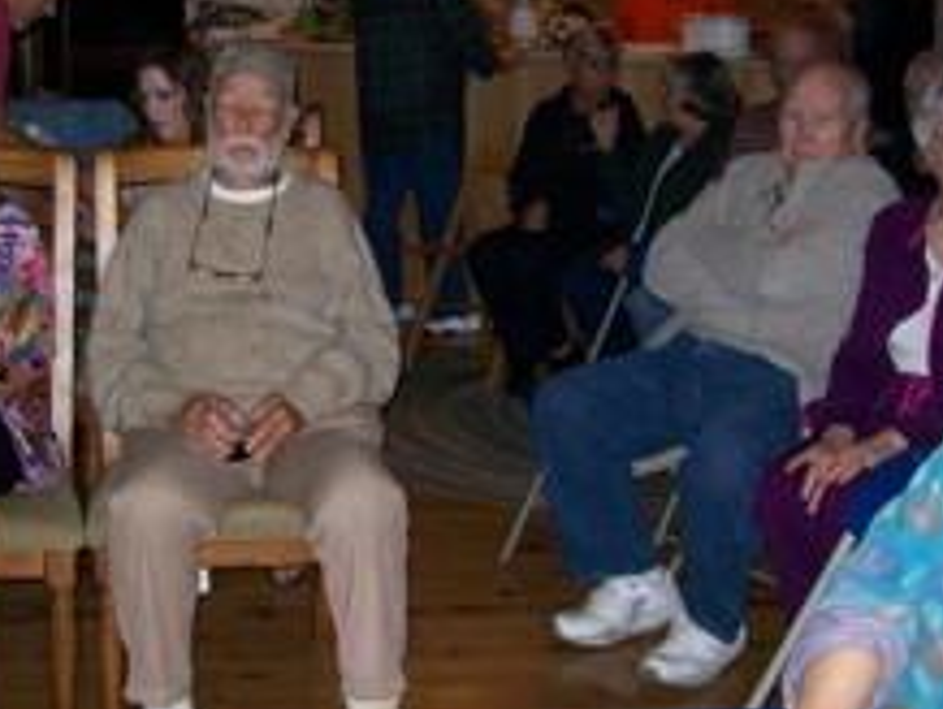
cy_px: 182
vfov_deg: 22.1
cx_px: 424
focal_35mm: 66
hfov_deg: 29.3
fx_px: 1800
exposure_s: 1/64
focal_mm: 6
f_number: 2.7
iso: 200
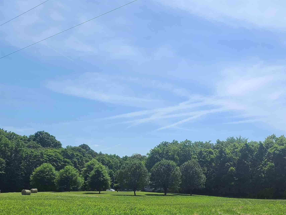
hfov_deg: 39.1
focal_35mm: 45
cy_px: 193
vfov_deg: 30.8
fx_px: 372
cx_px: 257
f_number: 1.8
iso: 16
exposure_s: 1/1163
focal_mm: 7
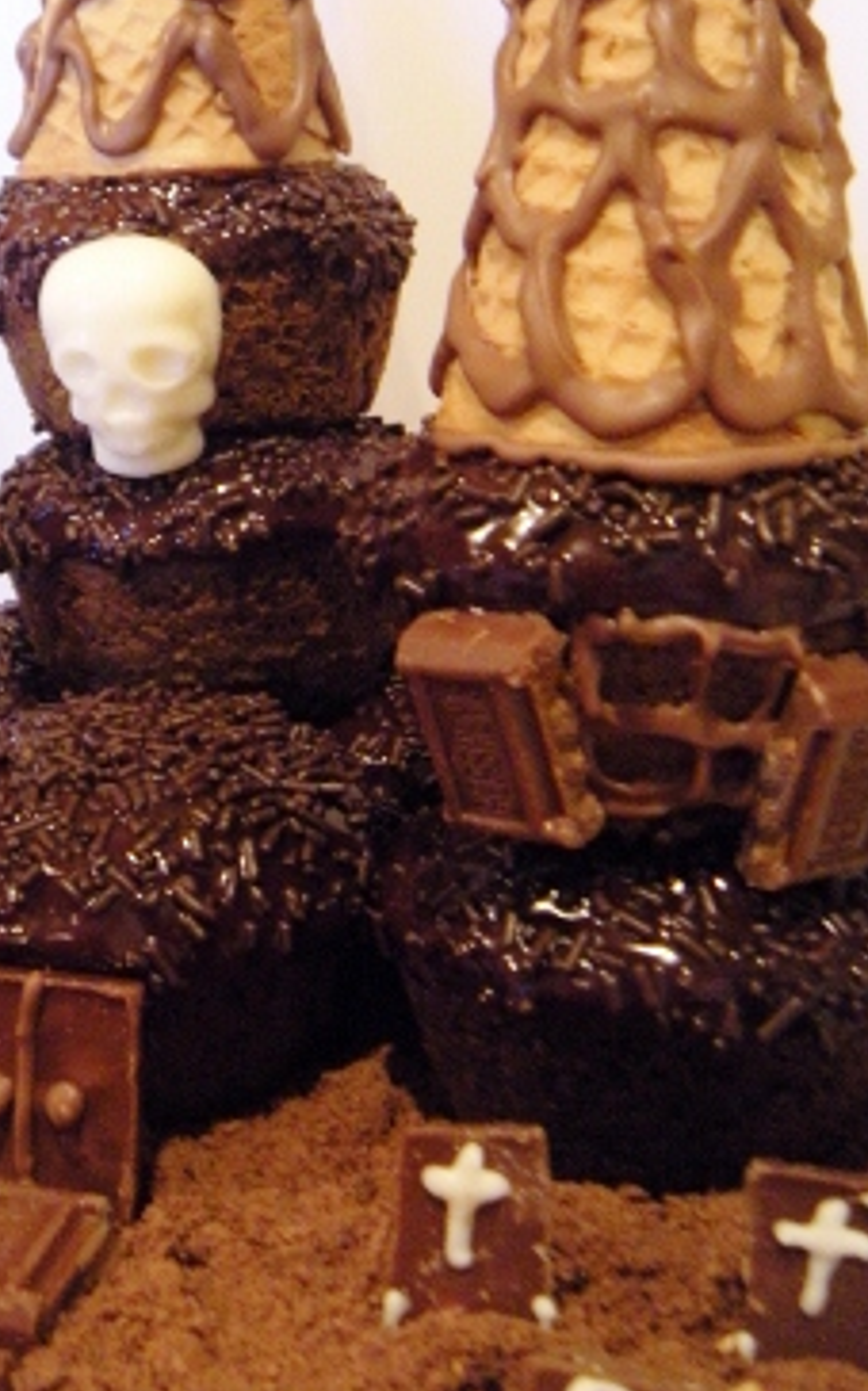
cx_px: 159
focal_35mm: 51
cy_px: 573
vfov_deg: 39.5
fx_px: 1933
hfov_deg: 24.8
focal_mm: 5.9
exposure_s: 1/8.8
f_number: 3.8
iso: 400
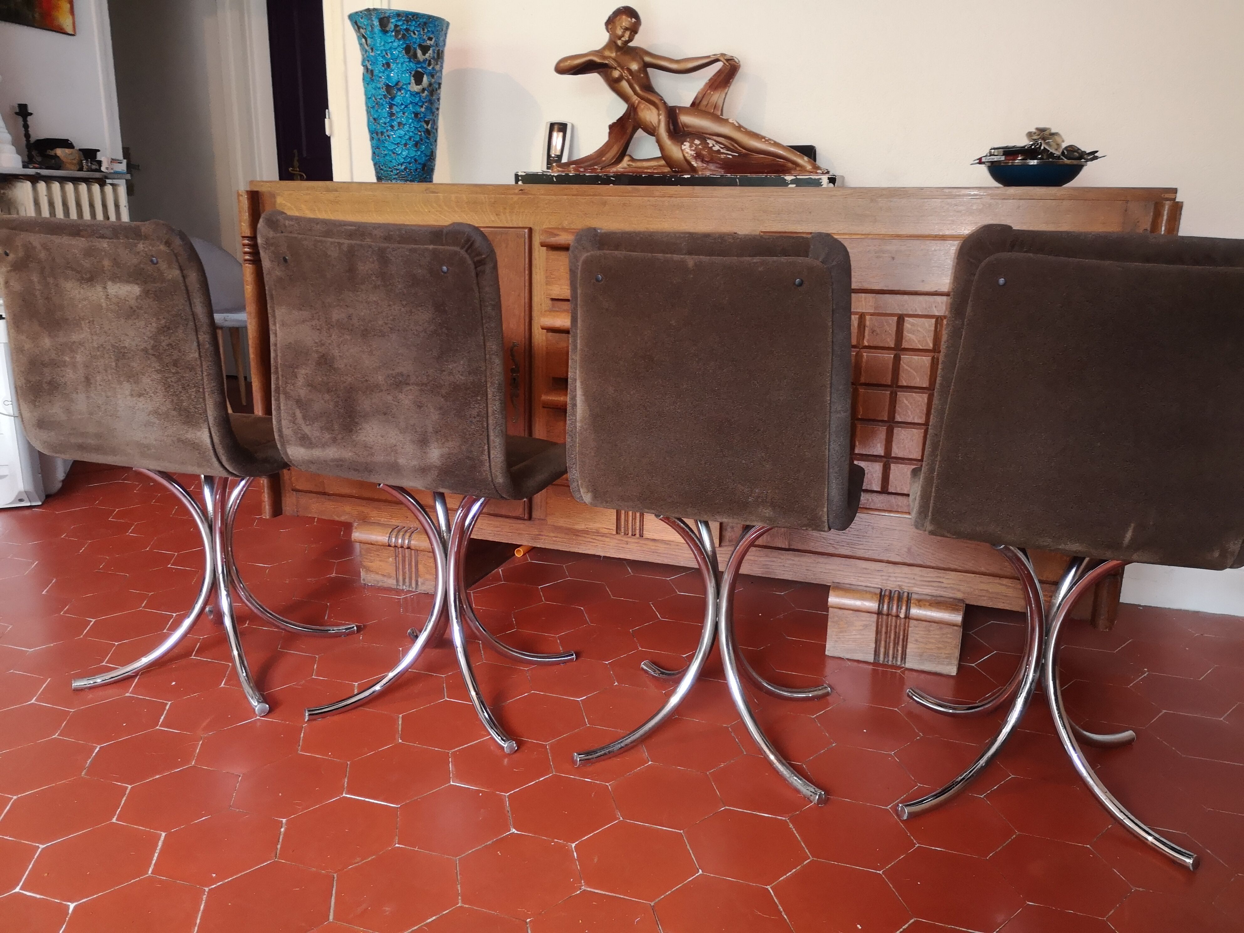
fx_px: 970
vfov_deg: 51.4
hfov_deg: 65.3
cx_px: 622
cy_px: 466
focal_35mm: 27
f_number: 1.8
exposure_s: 1/33.3
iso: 250
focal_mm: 3.95
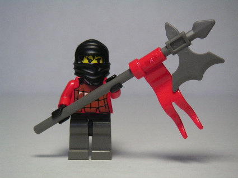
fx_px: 666
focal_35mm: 97
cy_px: 89
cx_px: 119
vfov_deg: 15.2
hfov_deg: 20.3
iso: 80
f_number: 3.5
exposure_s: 1/90
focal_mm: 15
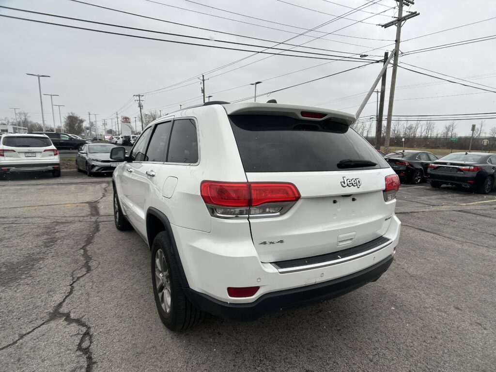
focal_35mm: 26
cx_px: 248
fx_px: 373
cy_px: 186
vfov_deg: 53.1
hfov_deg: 67.3
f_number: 1.5
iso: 50
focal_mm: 5.7
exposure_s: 1/2008
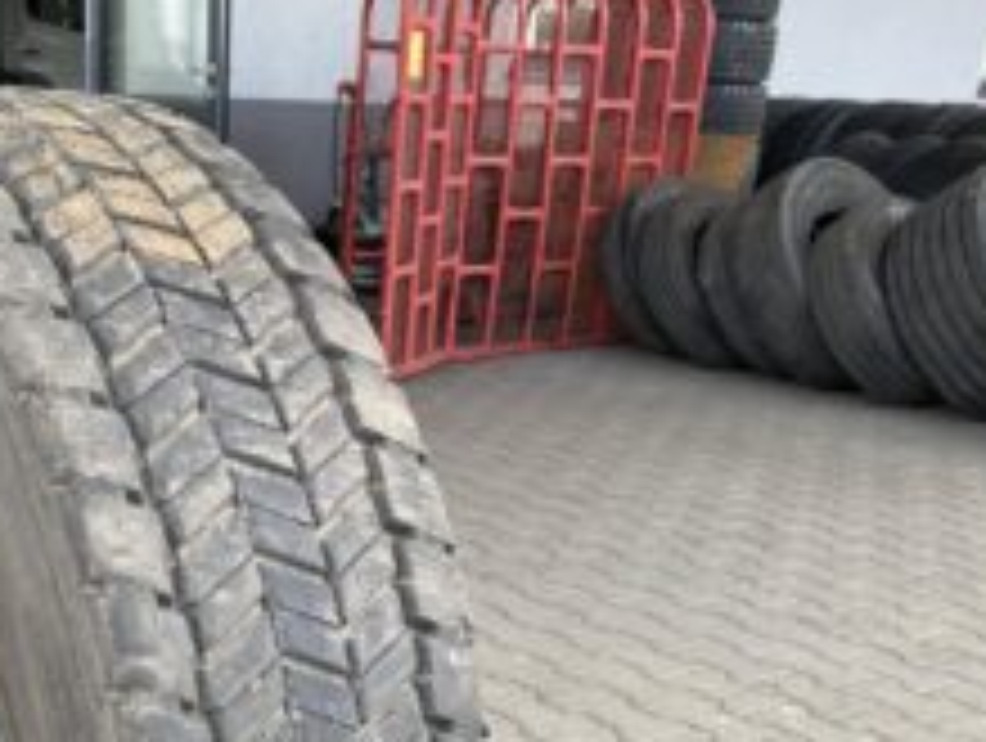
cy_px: 717
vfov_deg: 27.2
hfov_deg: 36.3
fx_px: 1455
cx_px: 216
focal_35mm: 51
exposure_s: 1/199
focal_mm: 4.25
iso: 32
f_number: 1.8
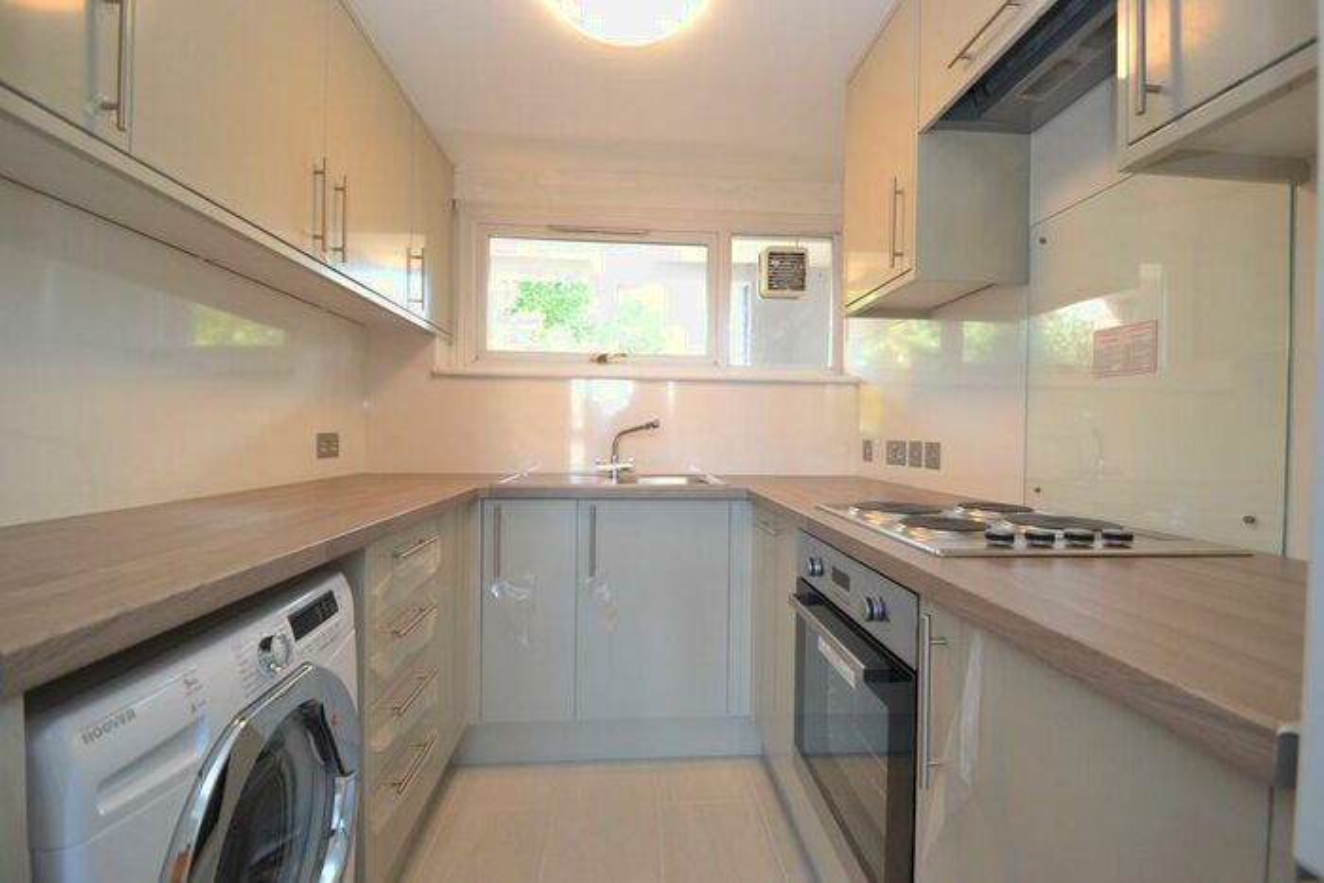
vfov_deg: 77.4
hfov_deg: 100.4
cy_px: 442
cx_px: 662
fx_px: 552
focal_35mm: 15
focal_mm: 10
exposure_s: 1/60
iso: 400
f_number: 3.5
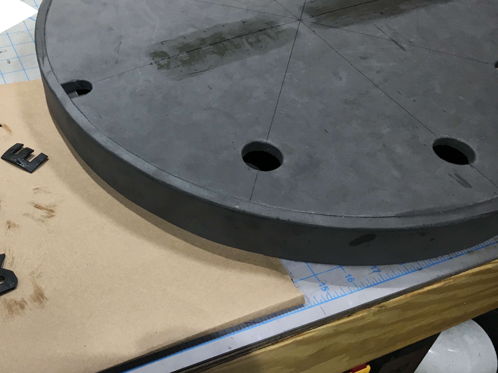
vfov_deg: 32.8
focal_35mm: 44
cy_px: 153
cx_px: 136
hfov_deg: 41.9
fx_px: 633
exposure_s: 1/30
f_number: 2.2
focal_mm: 4.15
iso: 25
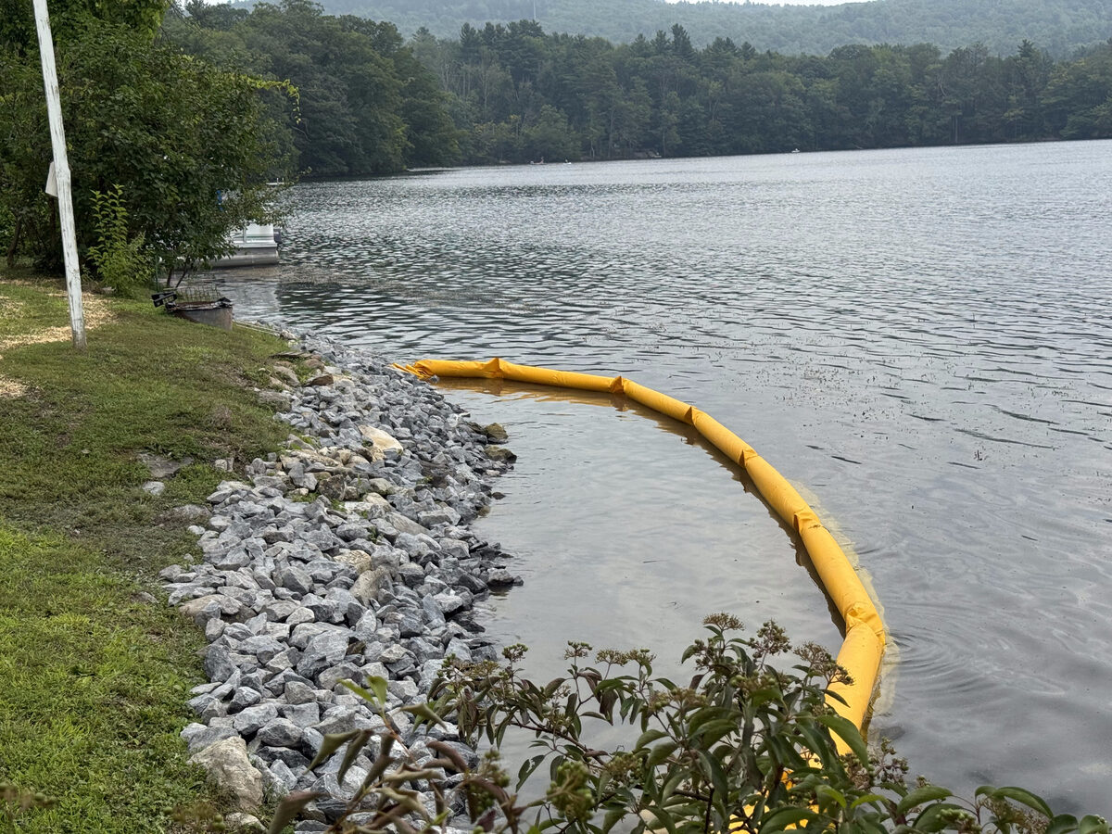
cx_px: 556
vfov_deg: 30.3
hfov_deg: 39.7
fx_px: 1542
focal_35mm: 48
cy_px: 417
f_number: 1.78
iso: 64
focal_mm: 6.76
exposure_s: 1/3817
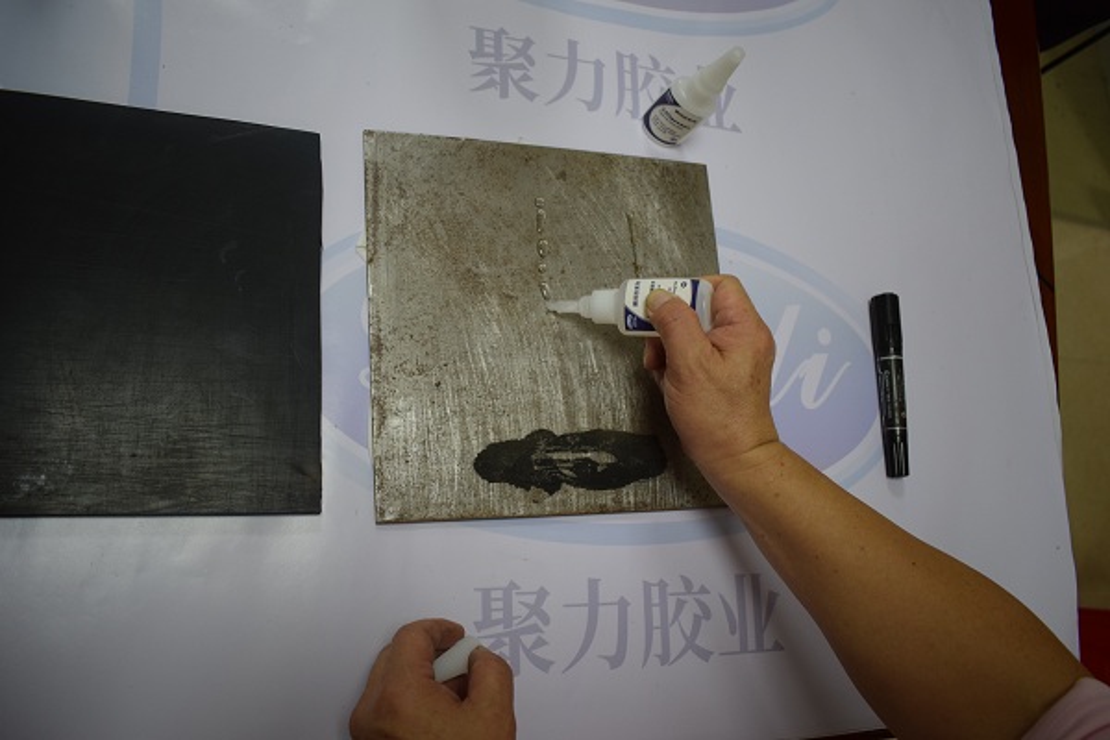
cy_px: 370
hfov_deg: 61.9
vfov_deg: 43.6
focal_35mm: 30
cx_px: 555
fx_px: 925
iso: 640
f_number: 3.5
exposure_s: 1/80
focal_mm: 20
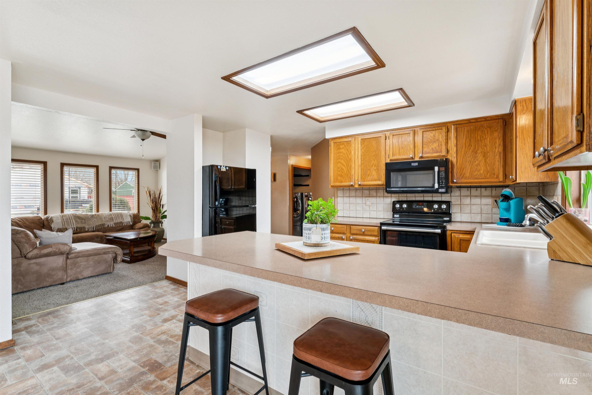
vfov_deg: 71.7
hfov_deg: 94.6
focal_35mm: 17
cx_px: 296
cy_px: 198
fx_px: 273
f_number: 13
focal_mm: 16.6
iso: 400
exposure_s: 1/10
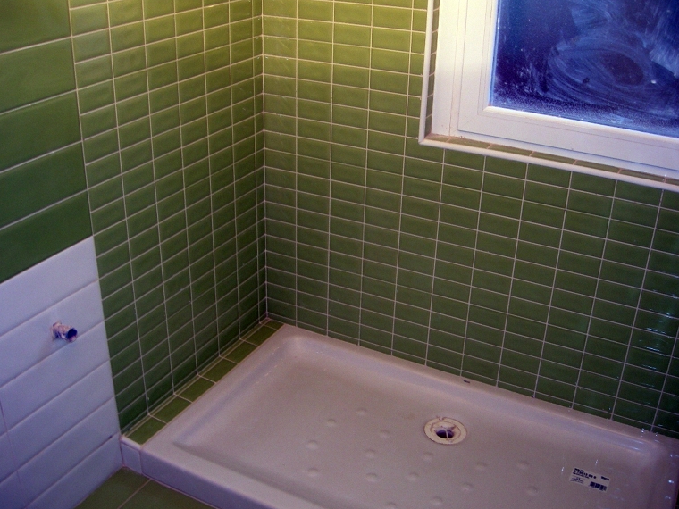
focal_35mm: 40
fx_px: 785
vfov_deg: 36.0
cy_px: 260
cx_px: 323
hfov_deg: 46.8
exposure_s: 1/30
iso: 50
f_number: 2.8
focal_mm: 7.8
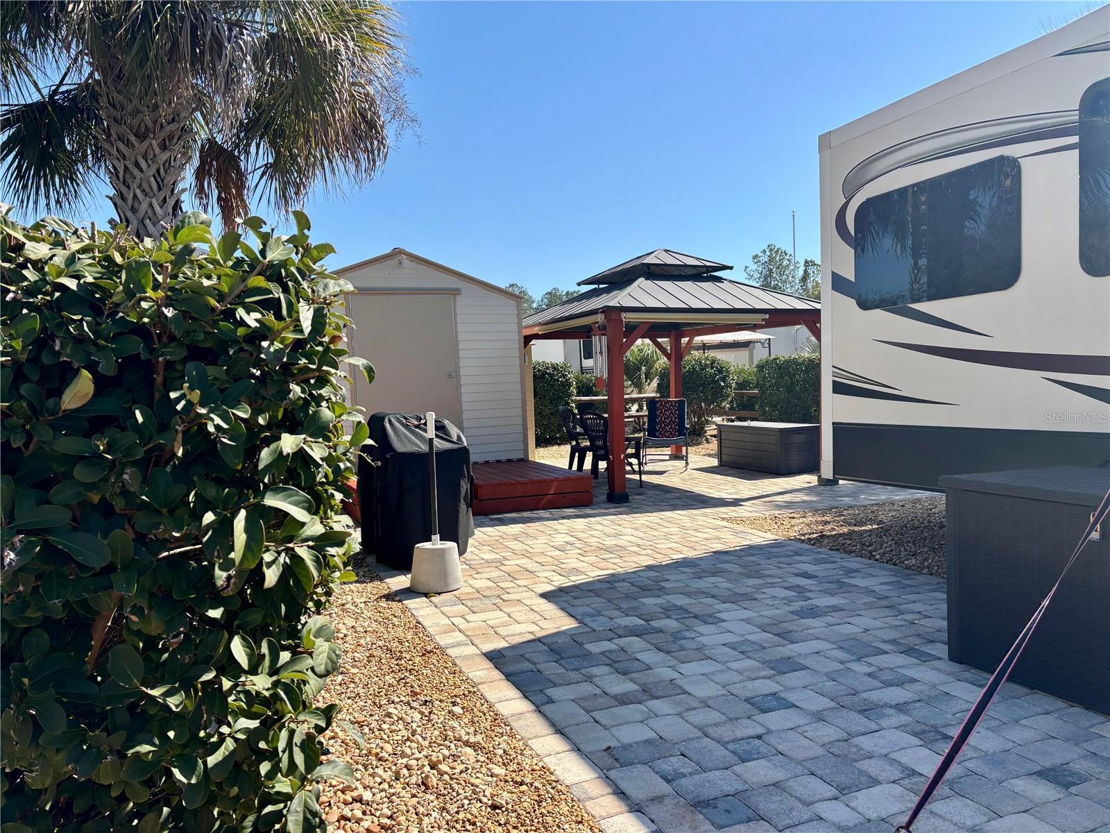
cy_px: 416
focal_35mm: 26
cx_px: 555
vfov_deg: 53.1
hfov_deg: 67.3
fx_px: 834
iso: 50
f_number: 1.6
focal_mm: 5.96
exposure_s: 1/2933
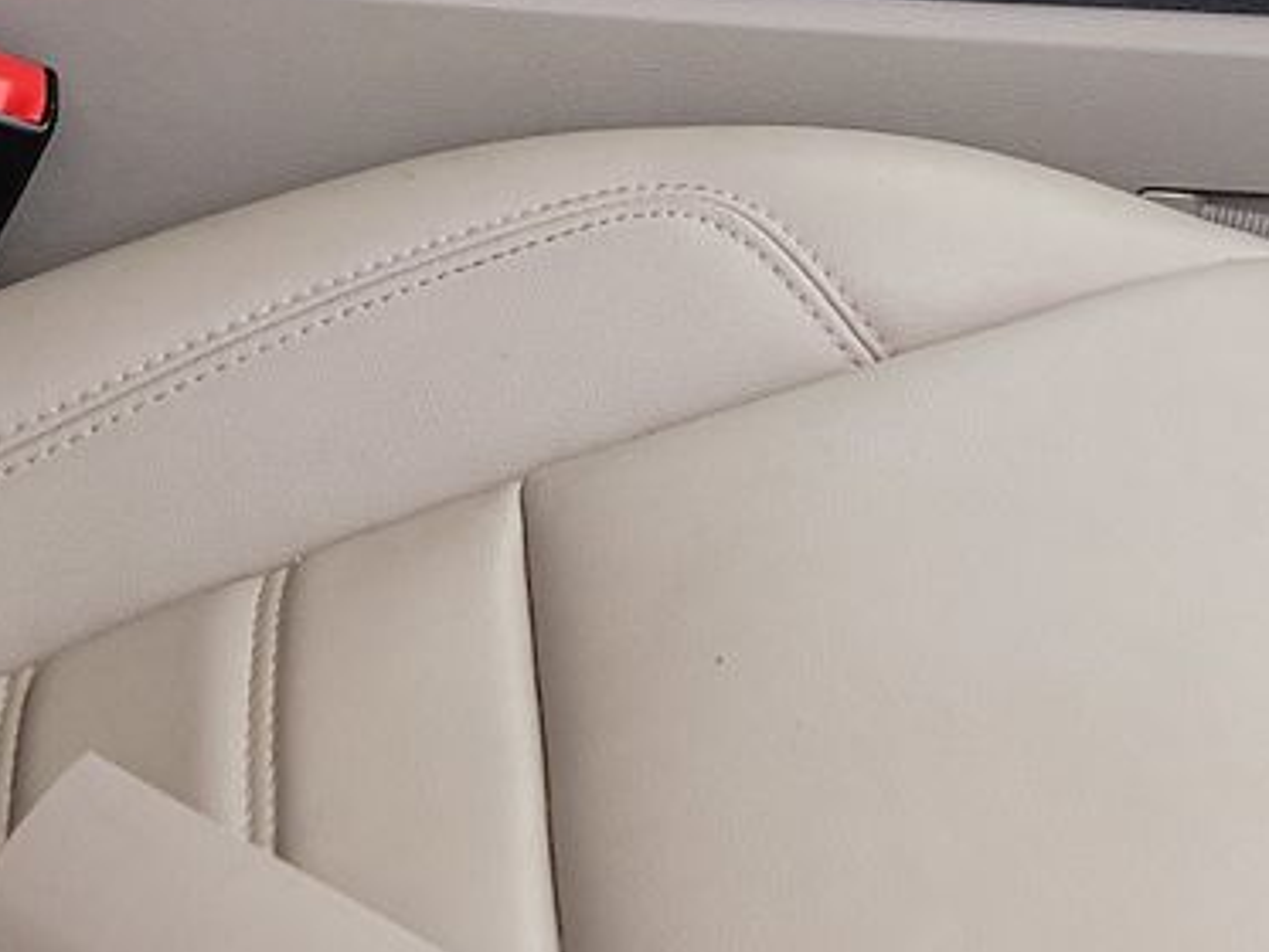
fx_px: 3777
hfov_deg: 19.1
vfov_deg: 12.8
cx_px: 687
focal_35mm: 103
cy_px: -843
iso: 58
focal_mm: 6.7
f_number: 1.8
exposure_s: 1/119
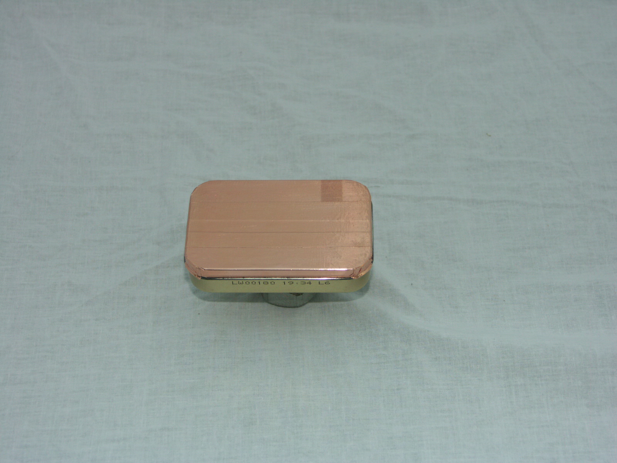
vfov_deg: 19.4
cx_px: 308
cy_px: 232
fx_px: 1355
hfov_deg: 25.7
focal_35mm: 76
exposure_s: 1/250
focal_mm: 18.8
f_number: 3.2
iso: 100
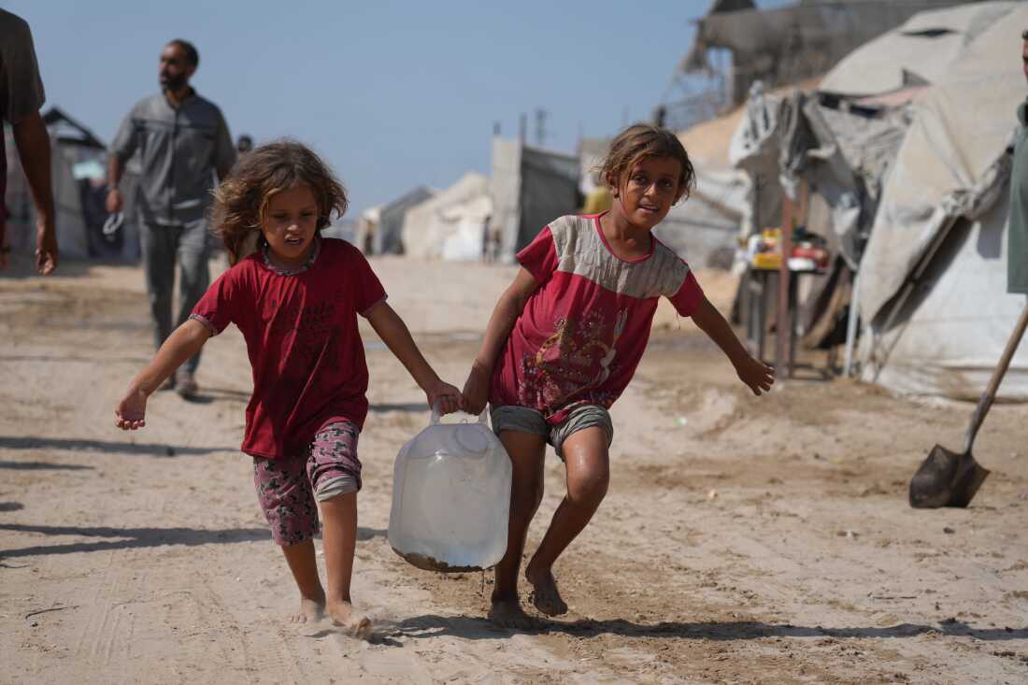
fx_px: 2569
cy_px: 342
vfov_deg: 15.2
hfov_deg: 22.6
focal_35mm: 90
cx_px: 514
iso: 250
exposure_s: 1/3200
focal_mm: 90
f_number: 4.5
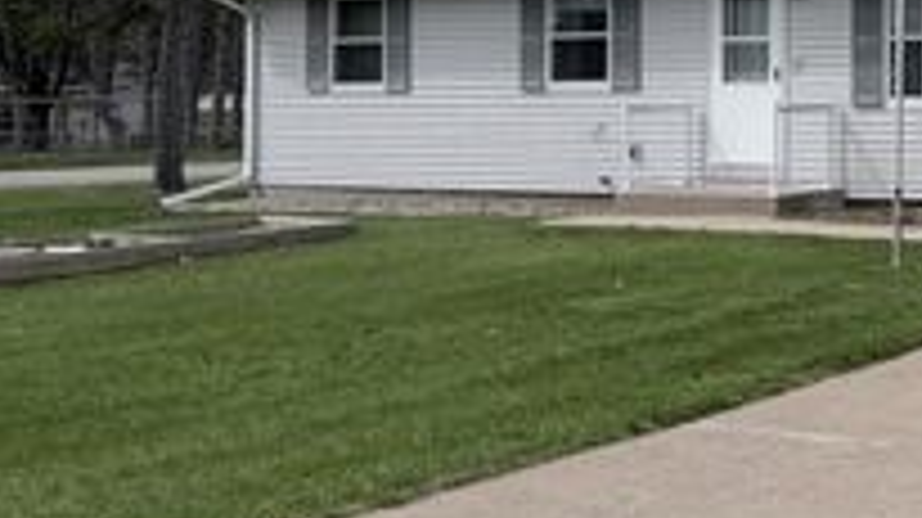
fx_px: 1686
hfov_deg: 27.0
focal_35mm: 69
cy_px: 52
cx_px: 1111
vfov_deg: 17.2
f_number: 1.6
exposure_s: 1/7813
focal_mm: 5.96
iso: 64
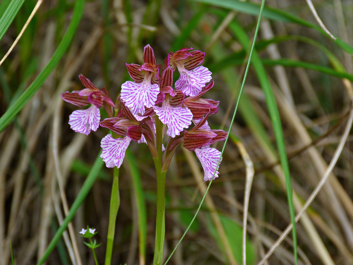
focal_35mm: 230
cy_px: 132
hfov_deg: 8.6
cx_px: 176
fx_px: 2345
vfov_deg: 6.5
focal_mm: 41.4
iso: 100
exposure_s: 1/100
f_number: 4
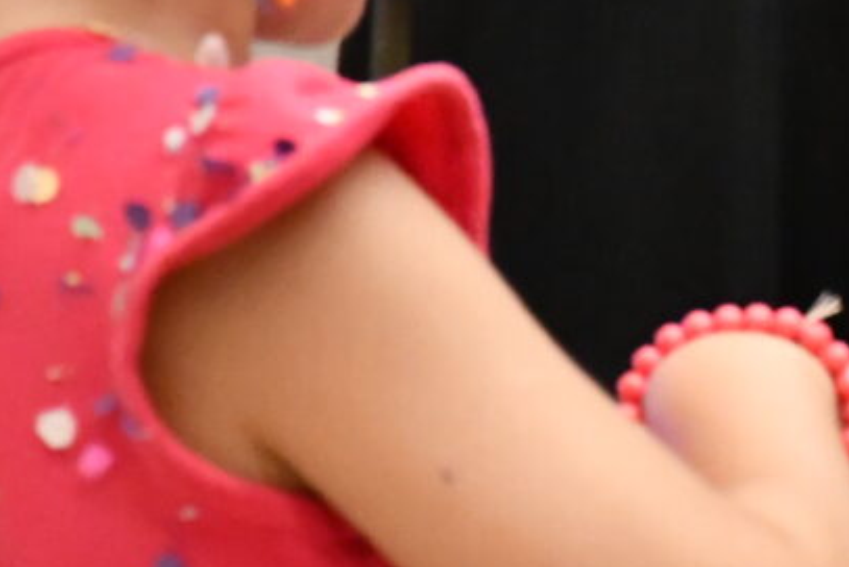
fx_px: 21688
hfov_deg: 2.2
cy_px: 60
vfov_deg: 1.5
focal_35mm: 919
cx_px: 1129
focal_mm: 130
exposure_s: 1/125
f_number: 5.6
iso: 5600
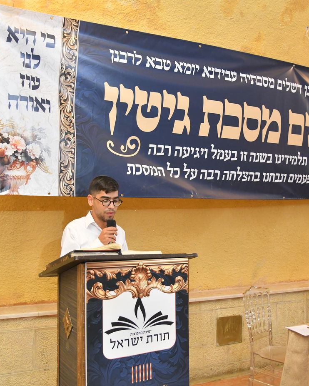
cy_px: 194
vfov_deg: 52.8
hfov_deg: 43.3
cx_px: 168
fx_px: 389
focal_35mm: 34
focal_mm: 24
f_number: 4
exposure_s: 1/200
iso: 1600
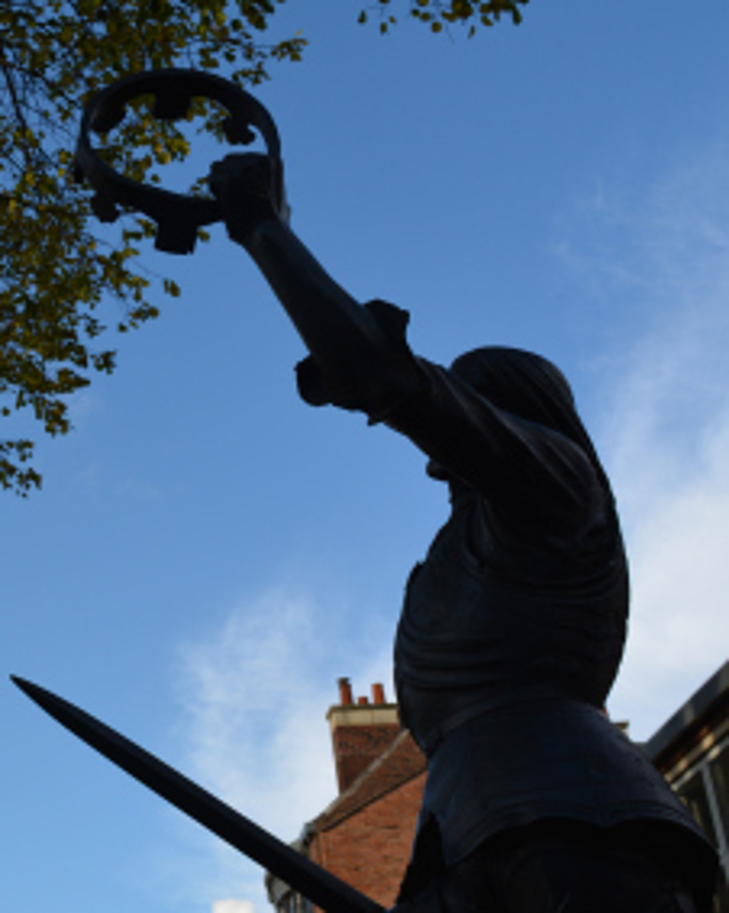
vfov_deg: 32.4
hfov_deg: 24.4
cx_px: -85
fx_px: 1566
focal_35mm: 58
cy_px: 544
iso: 125
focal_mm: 22
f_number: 8
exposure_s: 1/250
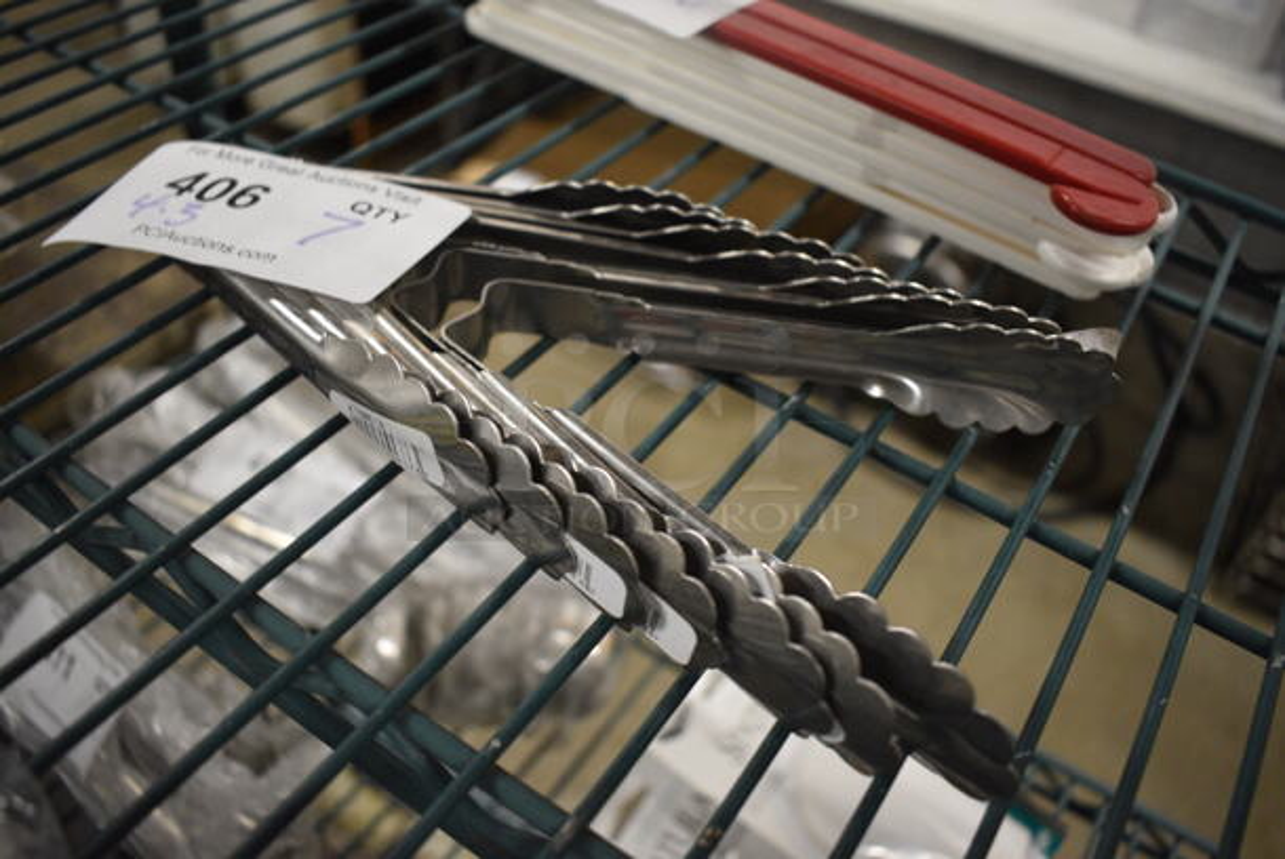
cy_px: 430
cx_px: 642
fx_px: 1072
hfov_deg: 61.9
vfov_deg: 43.7
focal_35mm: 30
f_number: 4
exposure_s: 1/60
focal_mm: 20
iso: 1100
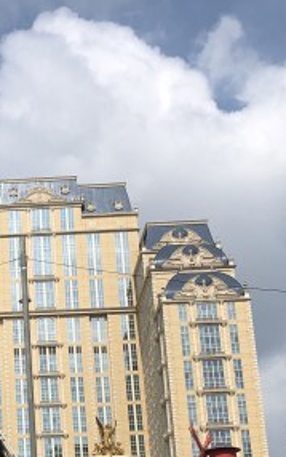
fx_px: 1034
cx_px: -101
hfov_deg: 14.9
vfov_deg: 24.5
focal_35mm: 83
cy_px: 369
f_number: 1.8
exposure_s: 1/4000
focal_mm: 4
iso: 25
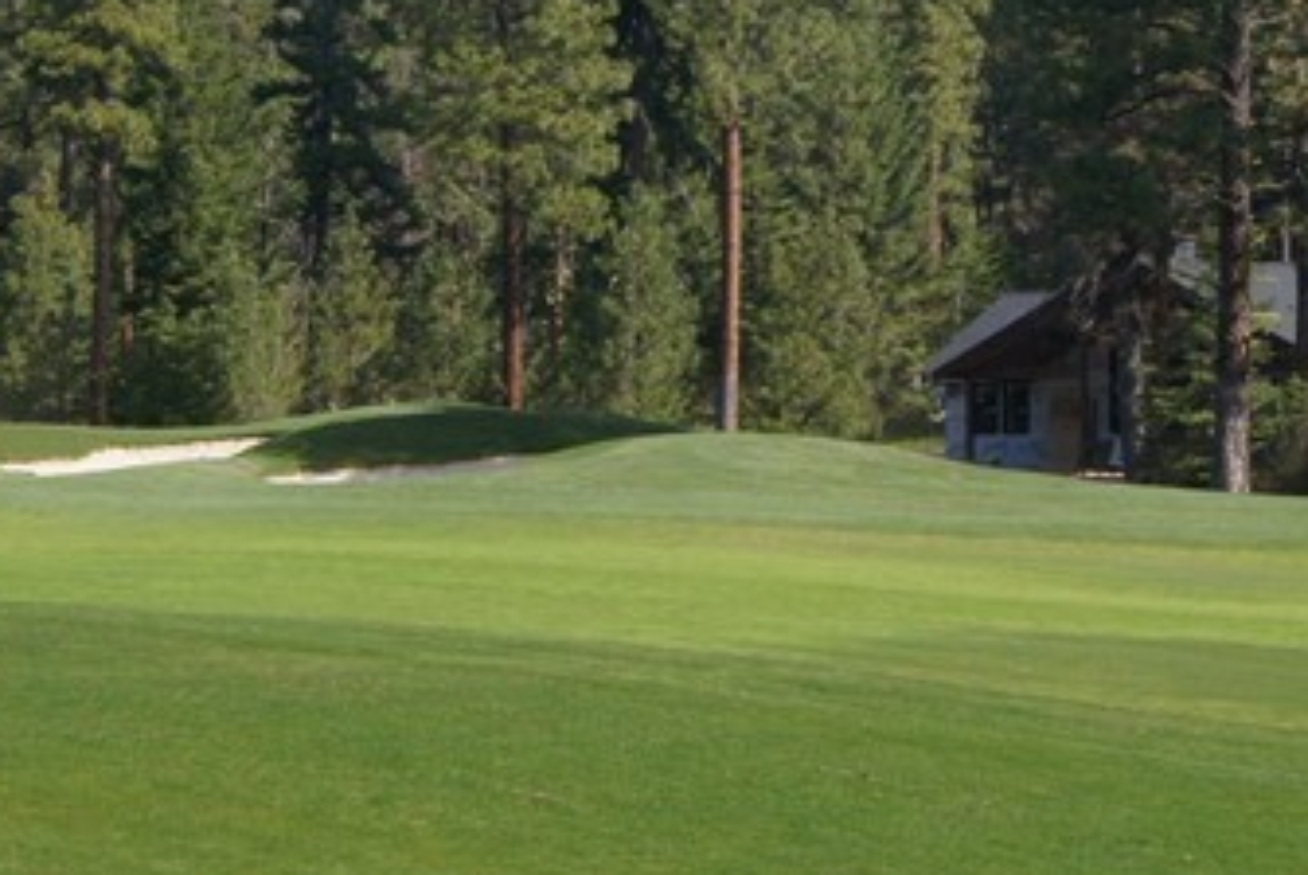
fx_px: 4945
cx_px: 754
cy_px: 31
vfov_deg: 10.0
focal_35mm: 136
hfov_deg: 15.1
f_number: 11
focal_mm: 28
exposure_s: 1/125
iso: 200
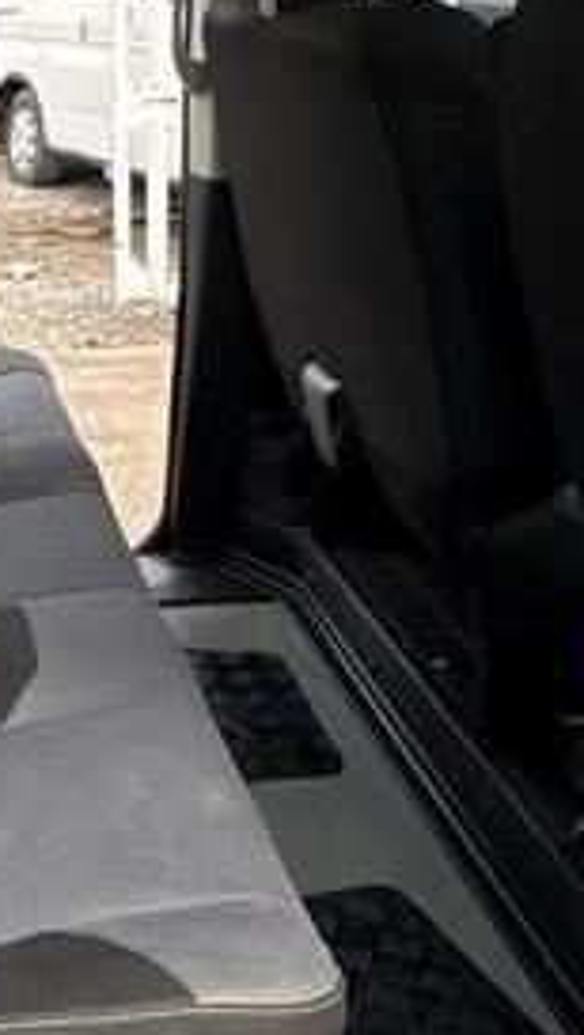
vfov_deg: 41.3
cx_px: -174
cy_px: 527
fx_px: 1374
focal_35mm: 50
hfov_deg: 21.7
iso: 200
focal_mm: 2.22
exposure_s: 1/99
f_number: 2.2
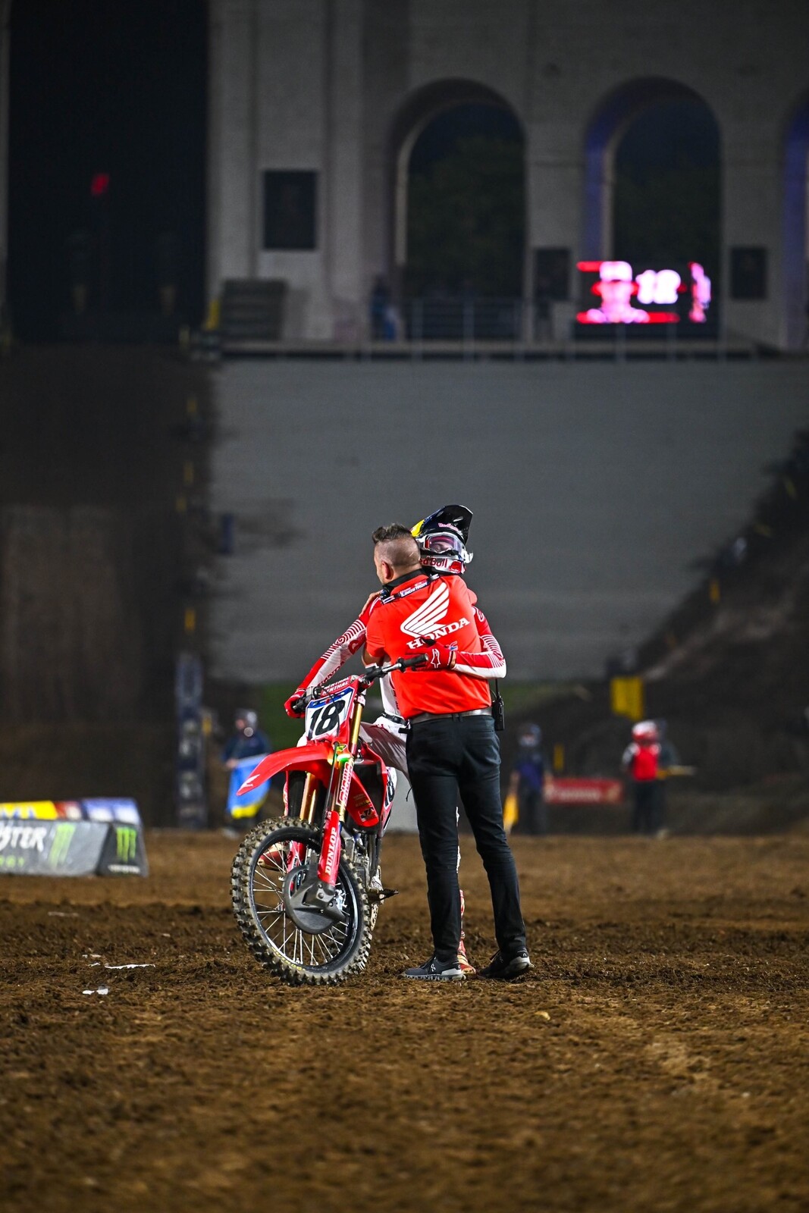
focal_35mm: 200
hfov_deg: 6.9
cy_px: 606
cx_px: 404
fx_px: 6740
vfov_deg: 10.3
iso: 3200
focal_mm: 200
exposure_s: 1/2000
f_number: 3.2
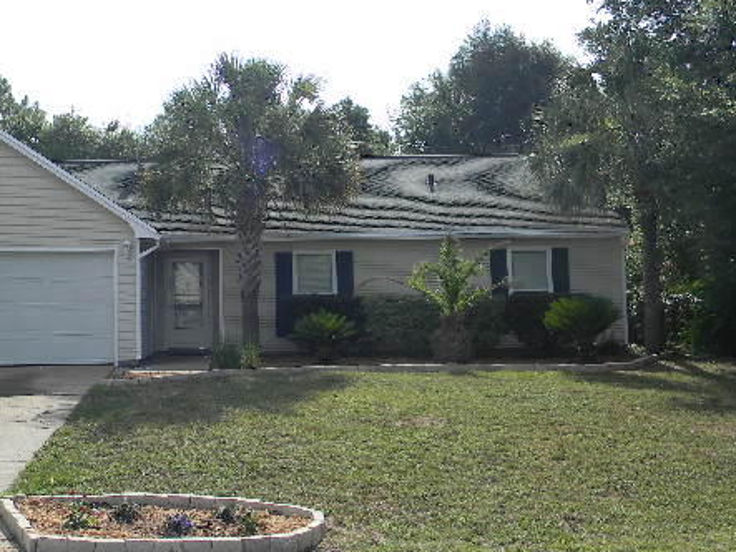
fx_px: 1105
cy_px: 223
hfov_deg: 36.4
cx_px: 239
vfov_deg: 28.0
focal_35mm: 52
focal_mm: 6.4
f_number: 3.7
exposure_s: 1/525
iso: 80
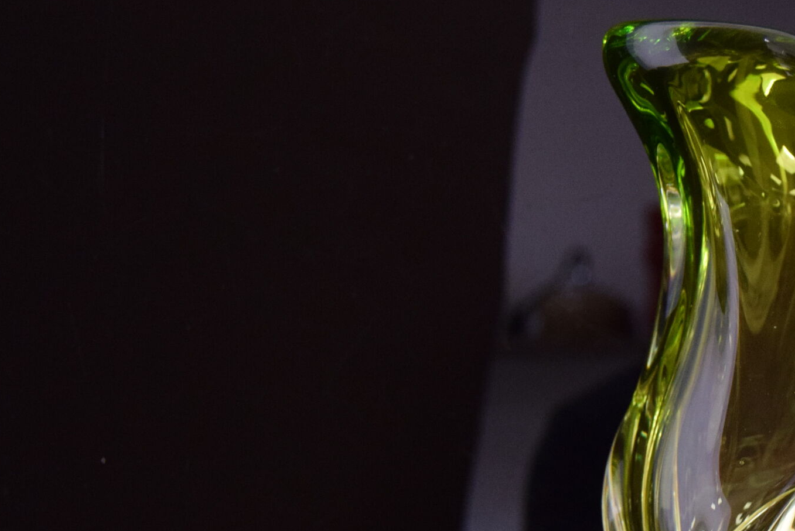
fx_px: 1901
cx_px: 840
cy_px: 479
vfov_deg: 15.7
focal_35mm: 86
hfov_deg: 22.5
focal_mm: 26
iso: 1600
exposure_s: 1/80
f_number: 4.2
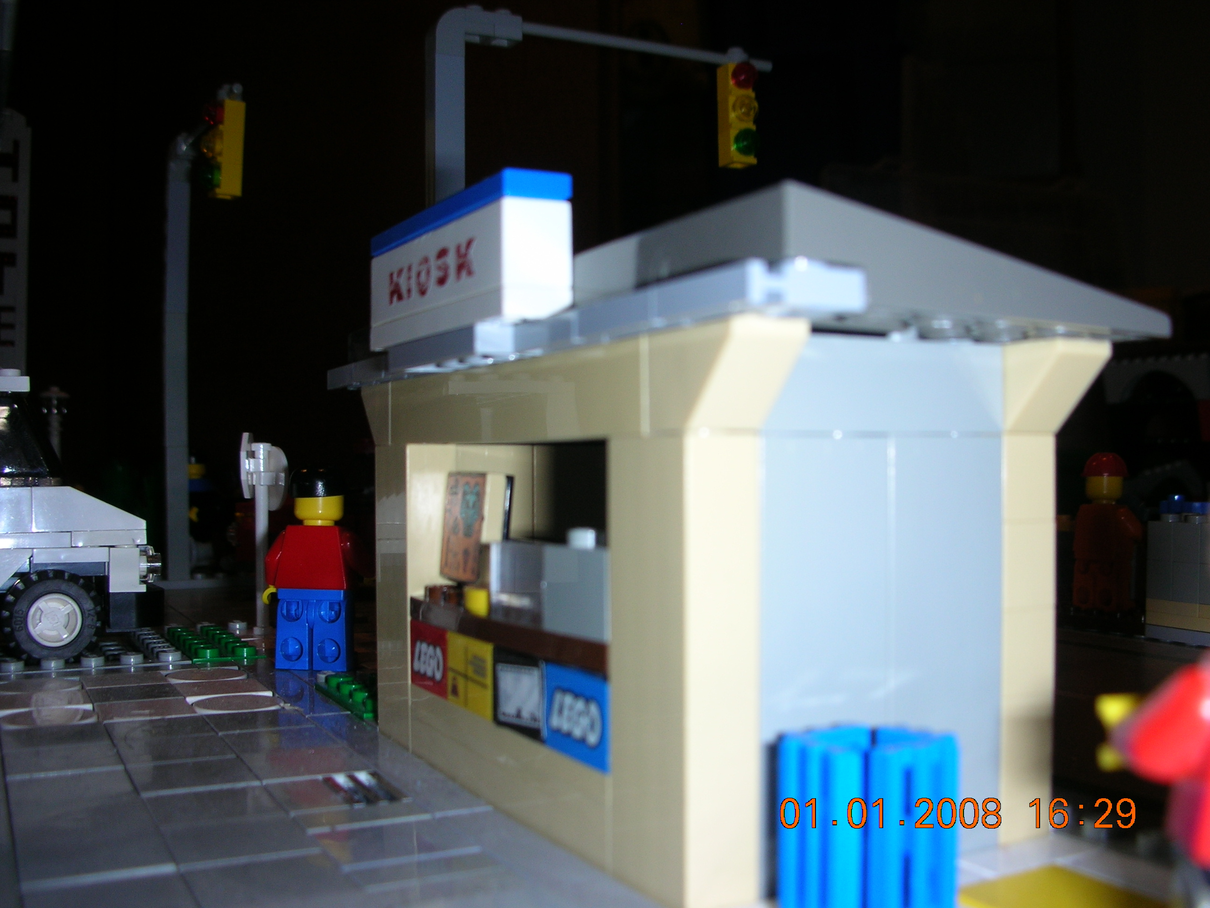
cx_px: 605
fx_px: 1223
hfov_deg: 52.6
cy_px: 454
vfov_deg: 40.7
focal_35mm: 35
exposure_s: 1/60.1
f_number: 3
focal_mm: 5.8
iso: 50
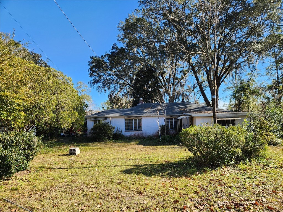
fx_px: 188
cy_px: 106
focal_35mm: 23
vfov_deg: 58.9
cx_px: 142
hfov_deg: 73.9
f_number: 1.8
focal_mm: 5.4
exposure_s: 1/533
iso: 20
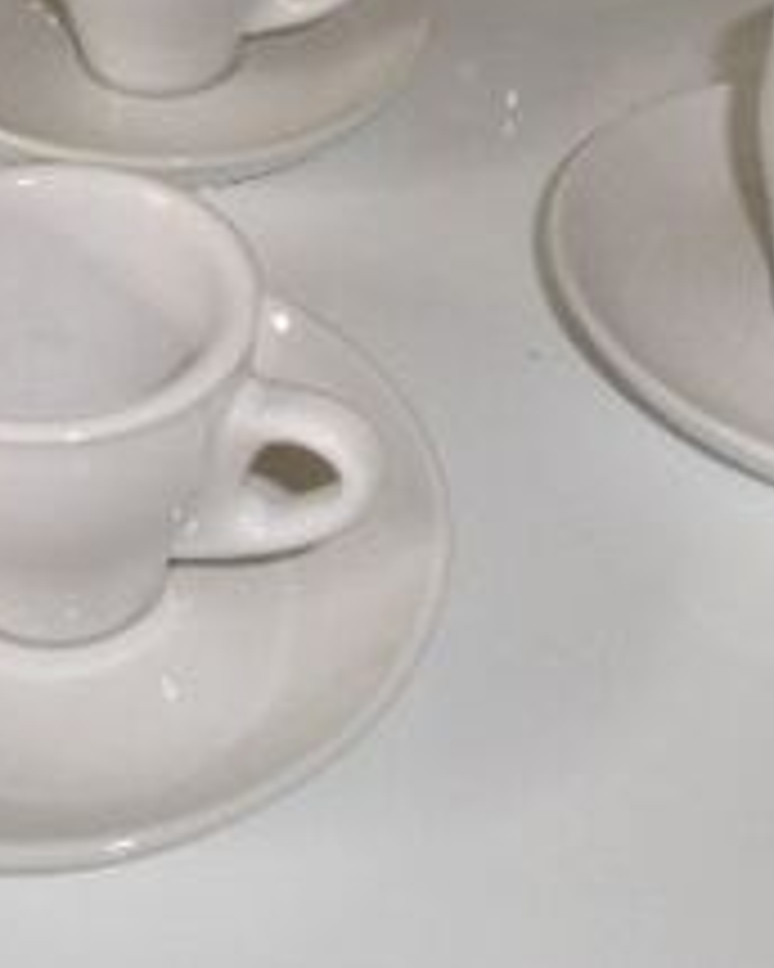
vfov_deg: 30.2
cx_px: 234
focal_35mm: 61
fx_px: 1747
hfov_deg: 24.8
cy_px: 180
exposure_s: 1/34
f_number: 3.9
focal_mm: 5.1
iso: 200
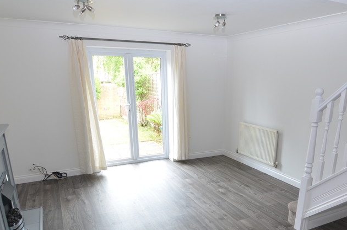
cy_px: 168
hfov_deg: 67.5
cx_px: 198
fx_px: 258
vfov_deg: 46.5
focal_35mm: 27
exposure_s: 1/80
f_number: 4.5
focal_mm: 11
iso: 400
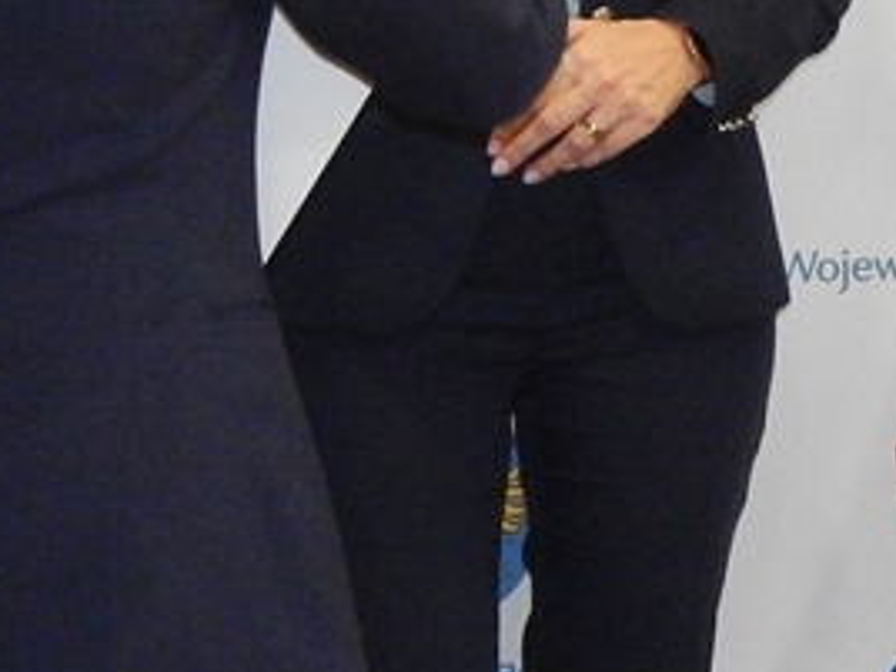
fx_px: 5306
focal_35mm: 205
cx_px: 772
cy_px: 104
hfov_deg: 9.6
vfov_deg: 7.2
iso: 800
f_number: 3.8
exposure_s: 1/100
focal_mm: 9.7
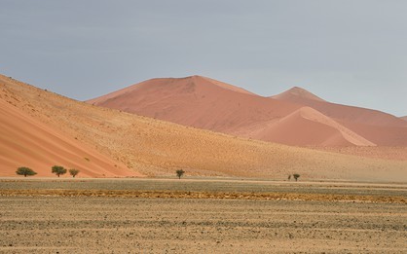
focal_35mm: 205
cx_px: 204
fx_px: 2273
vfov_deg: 6.4
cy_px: 120
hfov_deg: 10.2
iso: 400
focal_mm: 200
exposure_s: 1/160
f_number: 9
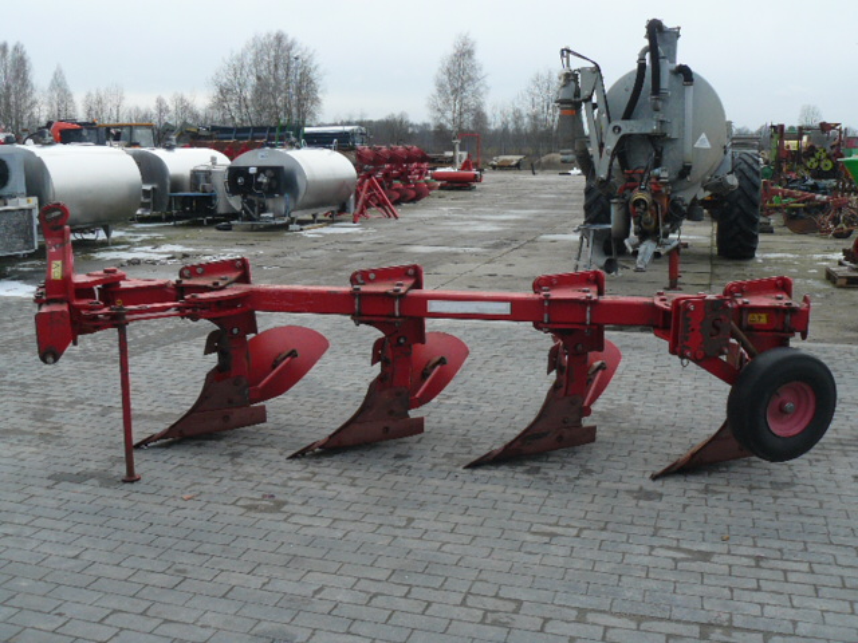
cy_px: 322
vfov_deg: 39.7
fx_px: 892
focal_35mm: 36
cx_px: 429
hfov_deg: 51.4
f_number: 4
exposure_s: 1/125
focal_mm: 6
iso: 100
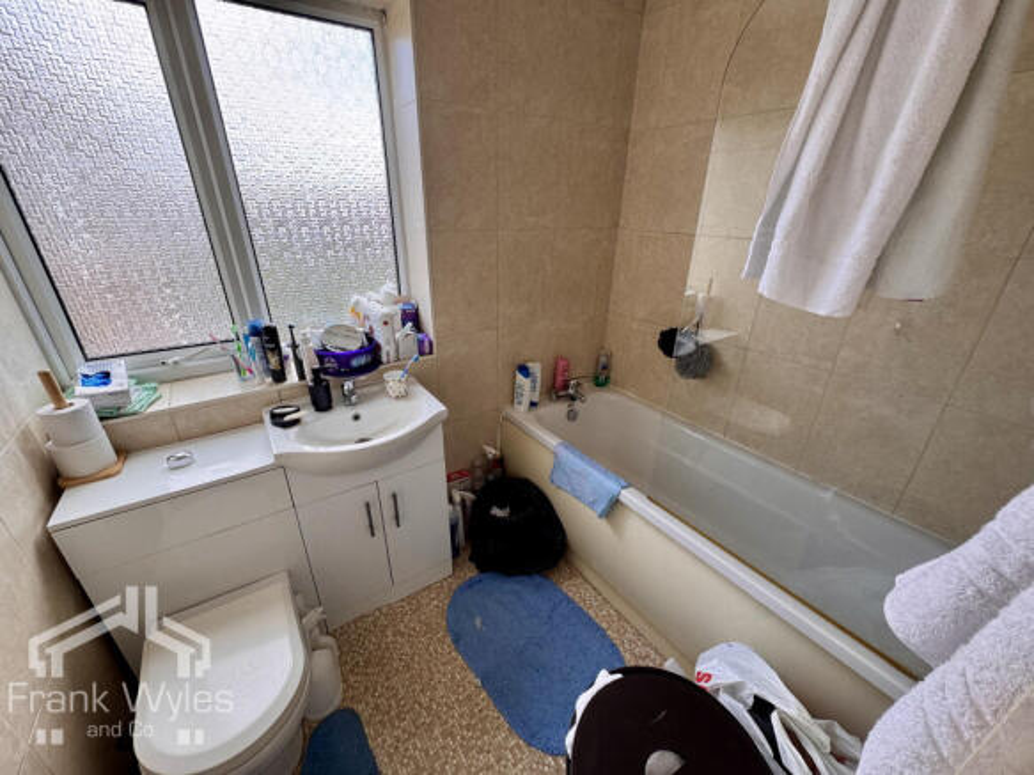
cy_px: 388
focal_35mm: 14
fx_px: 418
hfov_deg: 102.1
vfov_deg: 85.7
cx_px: 517
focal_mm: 2.22
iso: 64
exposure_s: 1/99
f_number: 2.2
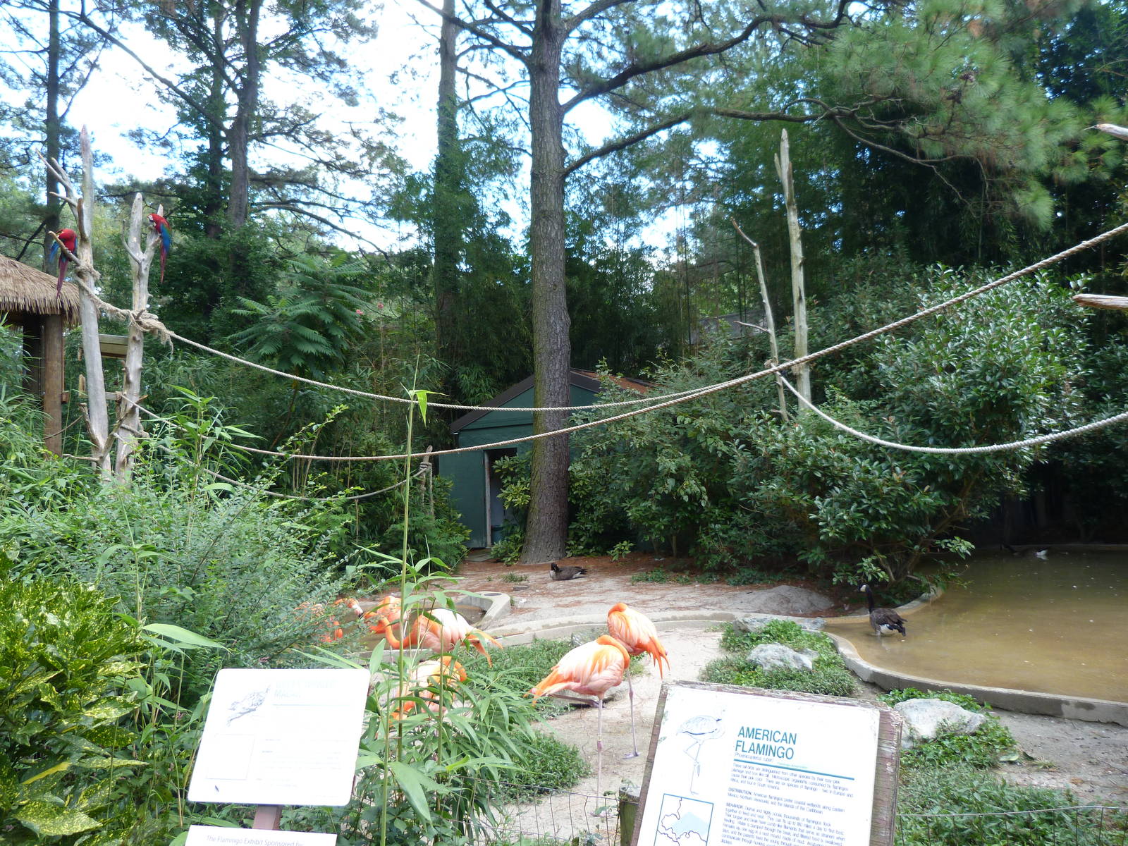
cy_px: 423
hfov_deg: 69.4
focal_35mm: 25
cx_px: 564
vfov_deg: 54.9
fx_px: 815
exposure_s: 1/60
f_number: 2.8
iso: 80
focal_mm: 4.5
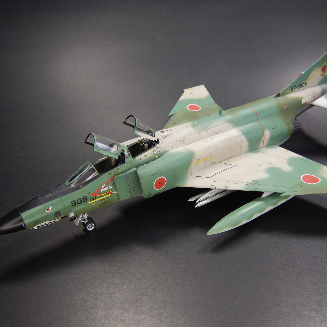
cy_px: 167
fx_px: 374
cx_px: 170
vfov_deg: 47.2
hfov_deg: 47.2
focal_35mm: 35
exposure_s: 1/60
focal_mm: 5.1
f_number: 2.8
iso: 125
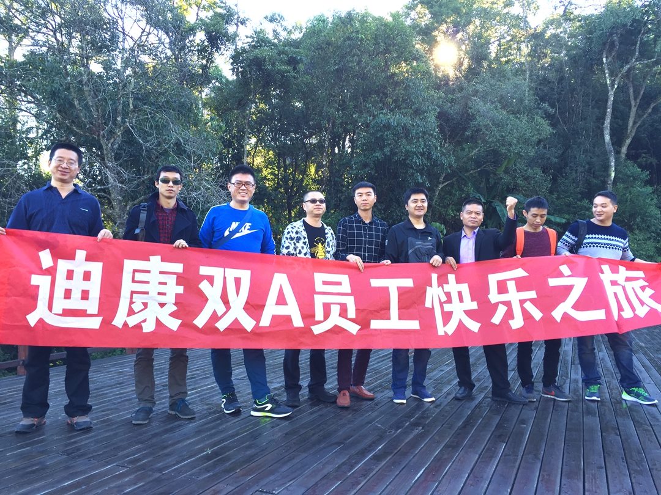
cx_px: 330
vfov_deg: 48.2
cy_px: 248
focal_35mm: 29
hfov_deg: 61.7
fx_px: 554
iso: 40
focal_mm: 4.15
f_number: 2.2
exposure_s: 1/100
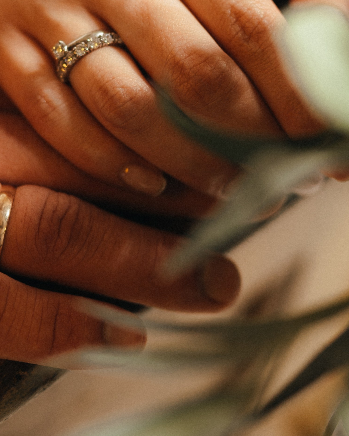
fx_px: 930
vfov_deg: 25.3
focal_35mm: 72
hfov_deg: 21.2
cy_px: 12
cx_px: 194
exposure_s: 1/80
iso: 400
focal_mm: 35
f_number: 1.8
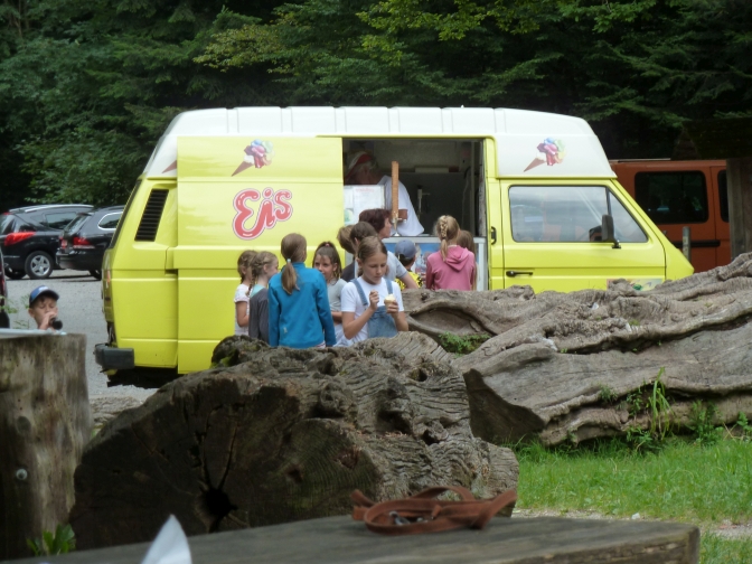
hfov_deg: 14.4
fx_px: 2976
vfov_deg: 10.8
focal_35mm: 137
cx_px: 376
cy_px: 282
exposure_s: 1/125
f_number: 4.5
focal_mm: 22.5
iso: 125
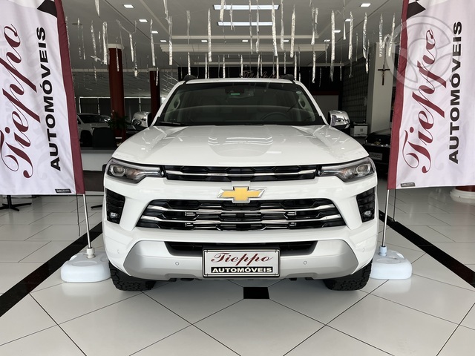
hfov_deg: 67.3
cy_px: 178
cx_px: 238
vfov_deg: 53.1
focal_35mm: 26
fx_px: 357
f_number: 1.6
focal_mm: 5.1
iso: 50
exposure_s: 1/471
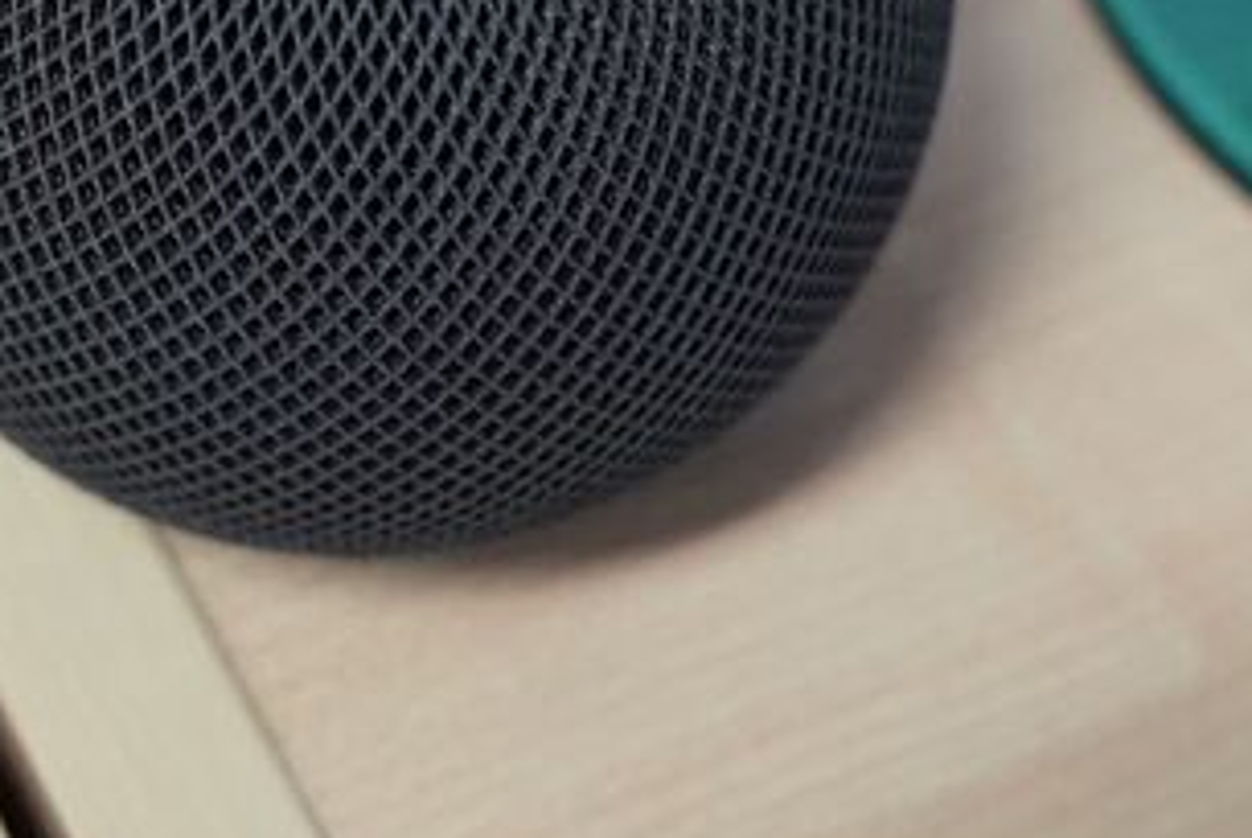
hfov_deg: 16.8
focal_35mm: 122
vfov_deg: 11.0
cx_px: 566
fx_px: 4247
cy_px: -275
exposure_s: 1/200
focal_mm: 45
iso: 5000
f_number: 4
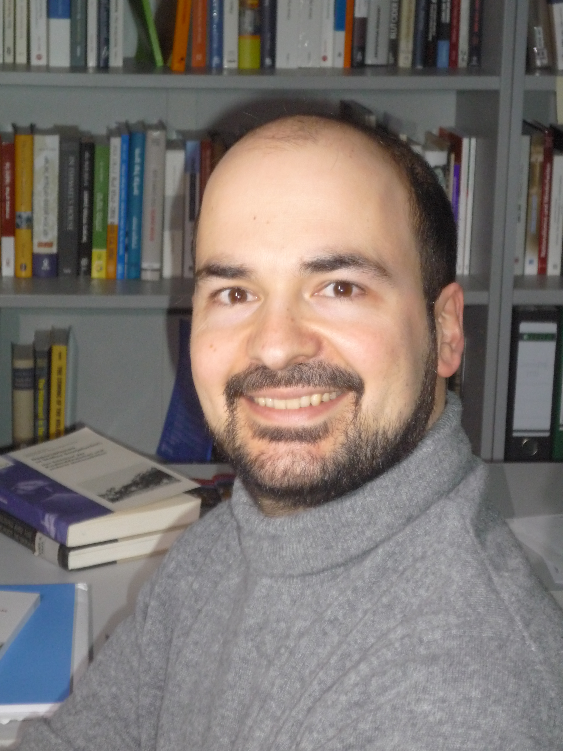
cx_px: 282
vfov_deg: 21.1
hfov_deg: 15.9
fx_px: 2017
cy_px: 376
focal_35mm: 93
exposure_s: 1/8
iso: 400
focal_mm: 16.3
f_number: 5.7
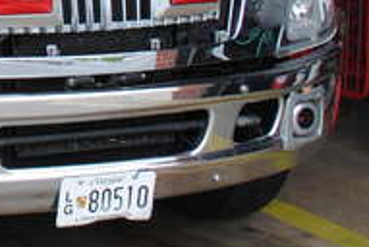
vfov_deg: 8.8
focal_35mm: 151
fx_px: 1550
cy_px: -165
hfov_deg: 13.0
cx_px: -153
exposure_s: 1/125
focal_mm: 24
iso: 100
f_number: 5.6
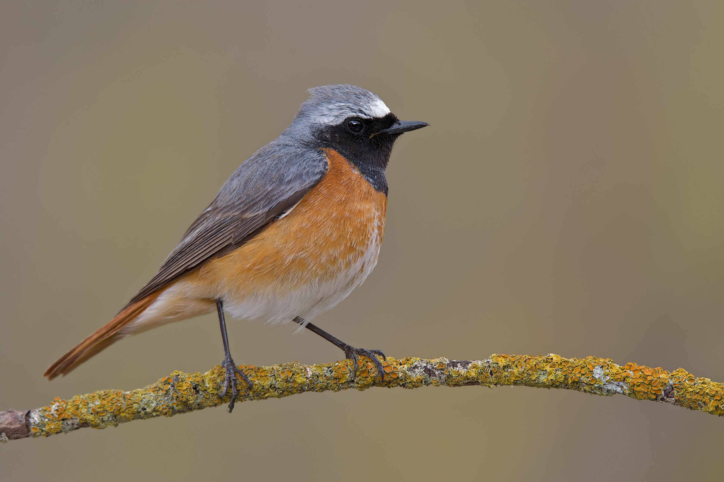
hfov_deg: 3.4
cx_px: 362
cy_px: 241
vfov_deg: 2.3
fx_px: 12066
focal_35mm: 600
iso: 400
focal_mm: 600
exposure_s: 1/320
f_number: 6.3
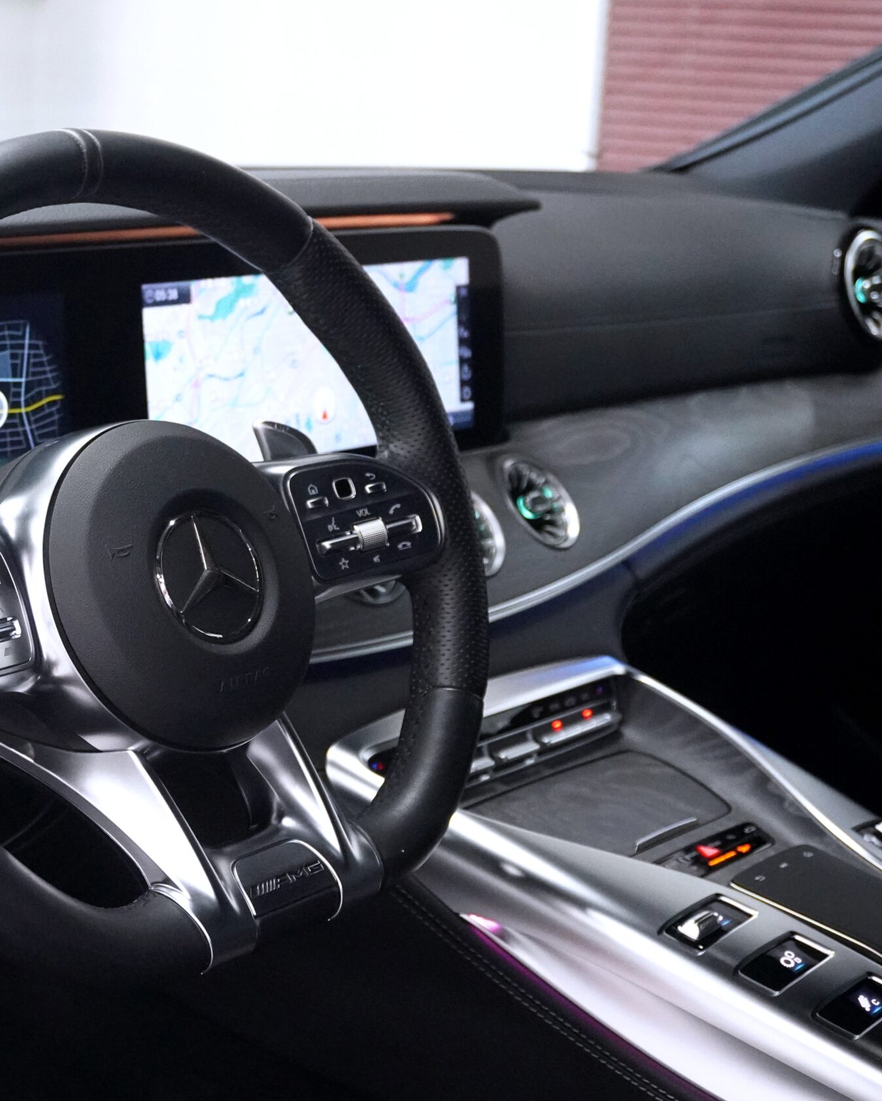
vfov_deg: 29.6
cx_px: 236
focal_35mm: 64
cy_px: 554
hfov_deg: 23.6
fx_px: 2088
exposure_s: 1/125
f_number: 5
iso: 6400
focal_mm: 30
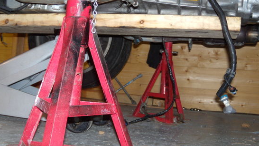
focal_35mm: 46
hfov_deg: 44.5
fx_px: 316
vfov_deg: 25.8
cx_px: 117
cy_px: 50
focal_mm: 6.4
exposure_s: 1/30
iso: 100
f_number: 3.6
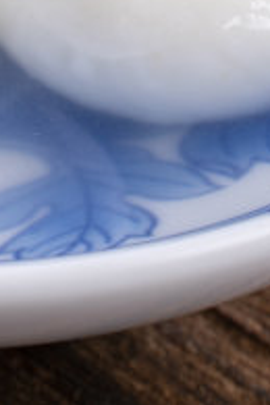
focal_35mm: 235
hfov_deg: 5.8
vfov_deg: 8.5
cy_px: -226
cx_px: -141
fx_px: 2644
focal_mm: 75
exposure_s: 1/160
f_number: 8
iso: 100
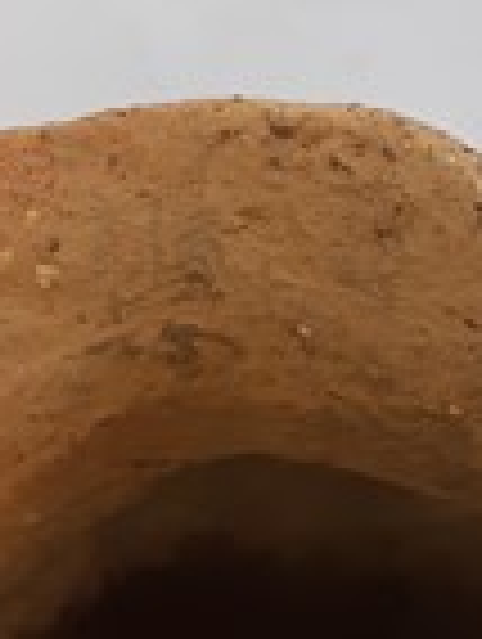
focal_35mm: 73
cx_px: 333
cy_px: 288
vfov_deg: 26.6
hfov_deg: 20.1
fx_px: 1351
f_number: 1.7
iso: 50
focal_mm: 3.93
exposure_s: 1/50
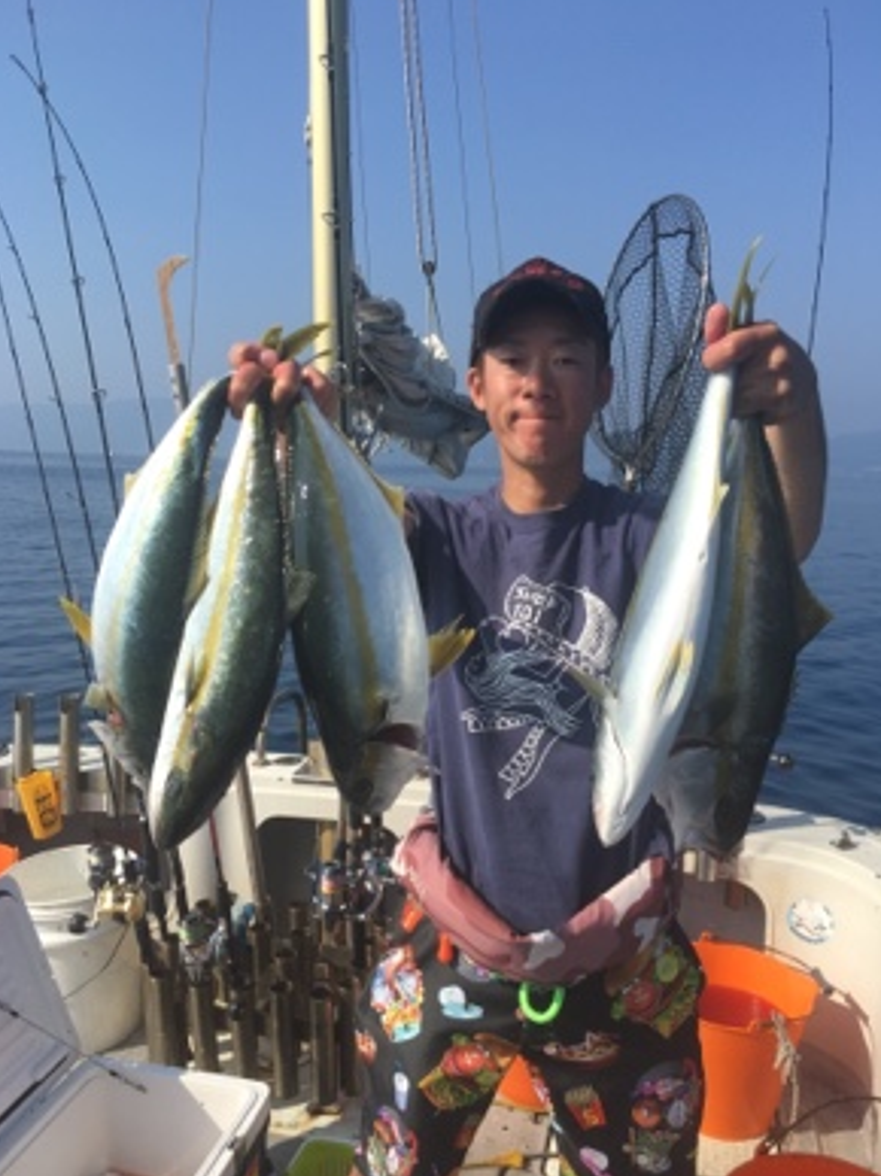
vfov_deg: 60.0
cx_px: 434
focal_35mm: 30
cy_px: 590
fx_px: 1019
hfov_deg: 46.8
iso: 25
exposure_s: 1/1374
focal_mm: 4.15
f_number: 2.2
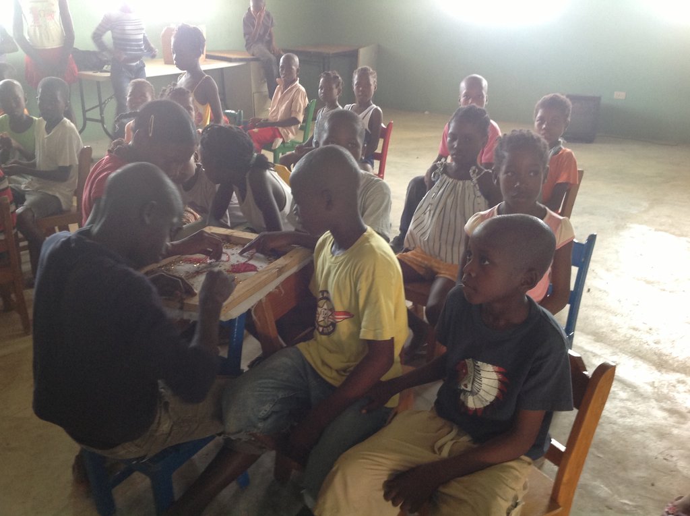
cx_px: 345
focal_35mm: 35
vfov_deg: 40.6
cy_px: 258
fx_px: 697
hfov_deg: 52.7
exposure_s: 1/15
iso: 125
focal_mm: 4.28
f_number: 2.4
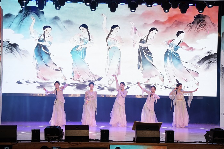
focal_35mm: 108
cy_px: 74
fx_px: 672
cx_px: 112
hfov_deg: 18.9
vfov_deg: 12.7
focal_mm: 108
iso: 100
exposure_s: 1/80
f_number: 3.5
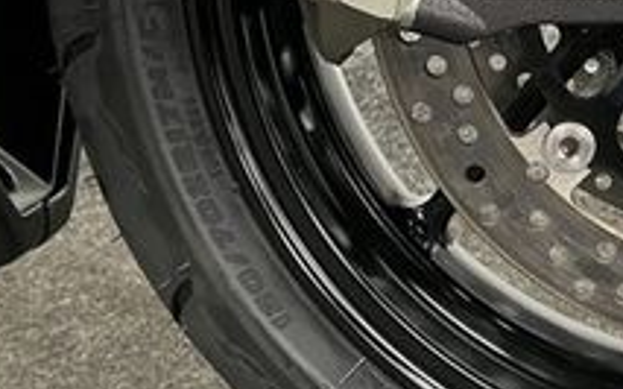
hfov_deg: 22.8
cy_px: -111
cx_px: 755
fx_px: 1409
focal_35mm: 83
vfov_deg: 15.0
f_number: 1.6
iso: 500
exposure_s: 1/33
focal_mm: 5.1
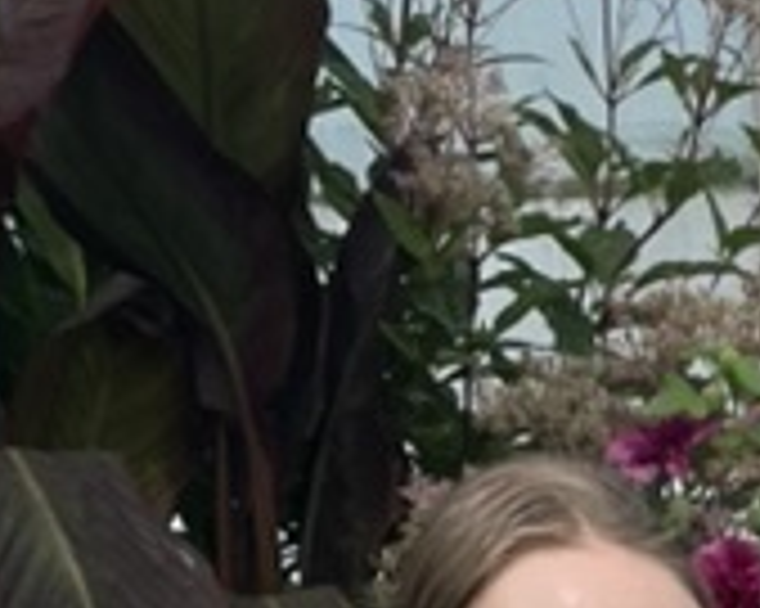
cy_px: 1455
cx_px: 1309
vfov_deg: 9.0
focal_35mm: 154
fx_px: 3462
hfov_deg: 11.7
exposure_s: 1/1195
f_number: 1.6
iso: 32
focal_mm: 4.2
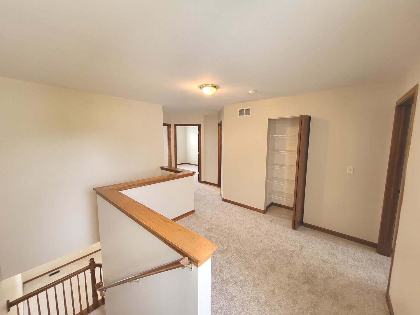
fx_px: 158
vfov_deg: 89.9
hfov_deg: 106.2
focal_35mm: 13
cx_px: 210
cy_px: 158
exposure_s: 1/60
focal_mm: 1.74
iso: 160
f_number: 2.2
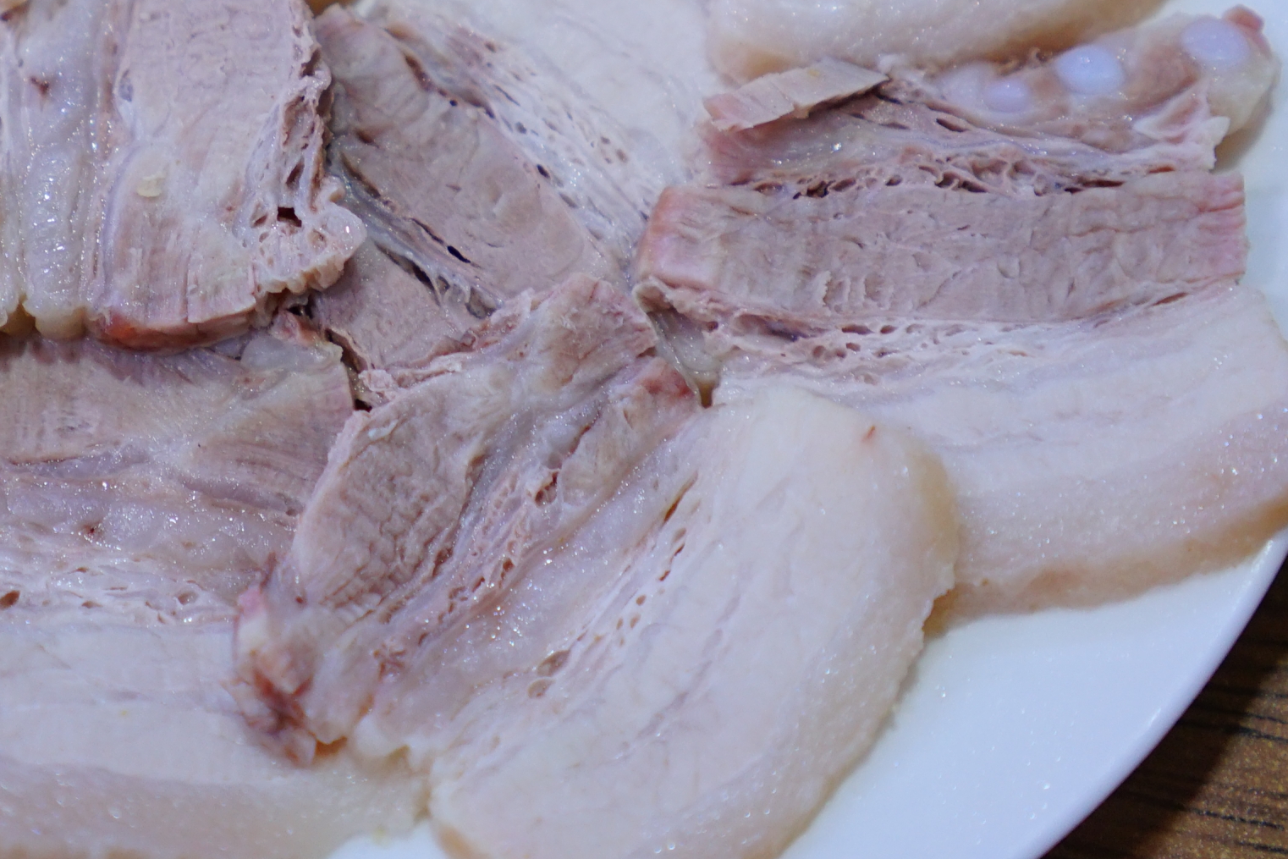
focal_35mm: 92
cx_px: 401
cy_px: 121
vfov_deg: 14.7
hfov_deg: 22.0
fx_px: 3292
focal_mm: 35
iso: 320
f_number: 2.8
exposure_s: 1/60
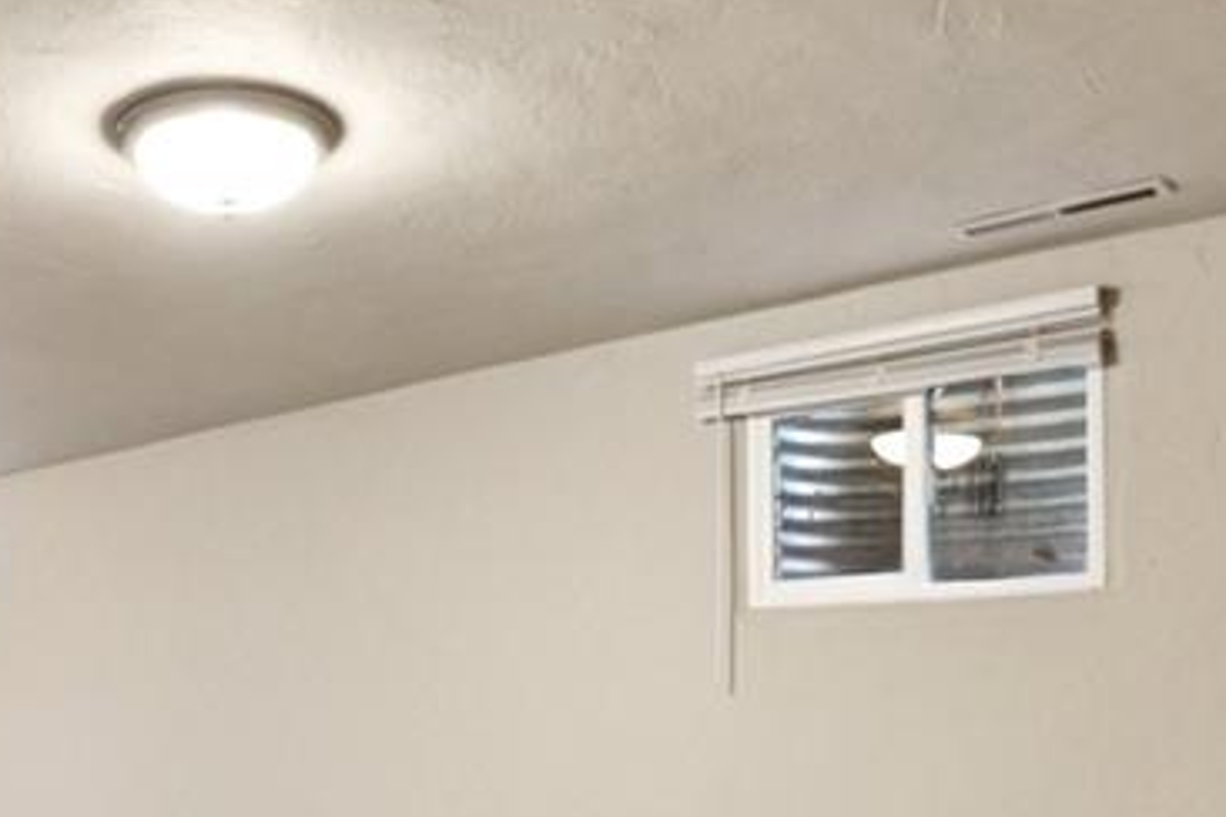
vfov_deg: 30.6
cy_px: 727
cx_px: 278
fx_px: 1430
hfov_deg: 44.5
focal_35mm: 42
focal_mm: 15
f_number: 11
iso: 800
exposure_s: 1/1.67
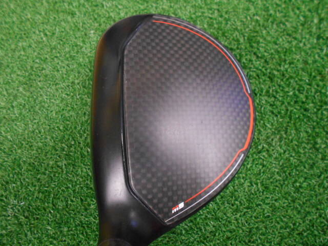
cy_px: 123
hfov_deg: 67.3
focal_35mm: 26
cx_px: 164
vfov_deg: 53.1
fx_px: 246
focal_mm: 4.6
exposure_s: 1/25
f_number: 3.2
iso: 800
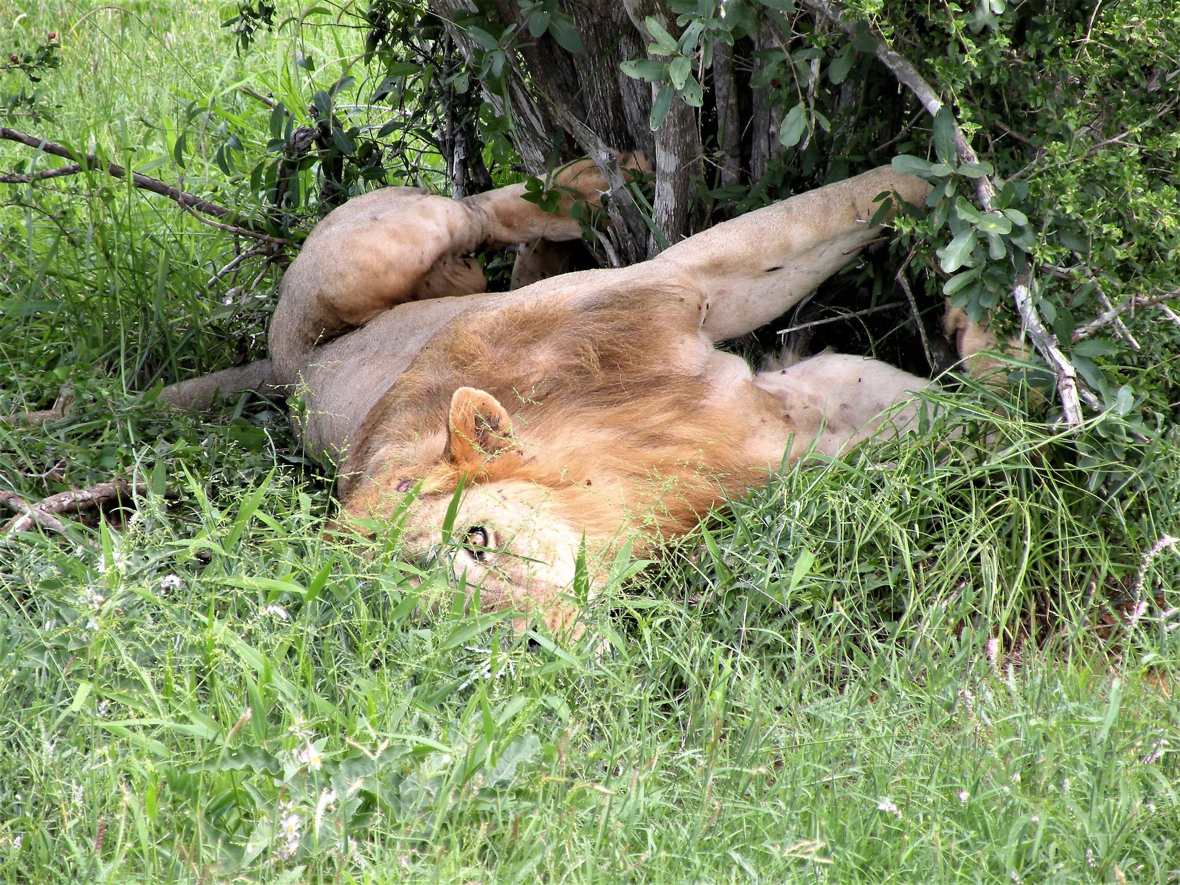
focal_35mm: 225
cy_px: 442
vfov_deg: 6.6
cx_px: 590
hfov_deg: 8.8
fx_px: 7670
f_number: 4.5
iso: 64
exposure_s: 1/117
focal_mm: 39.8
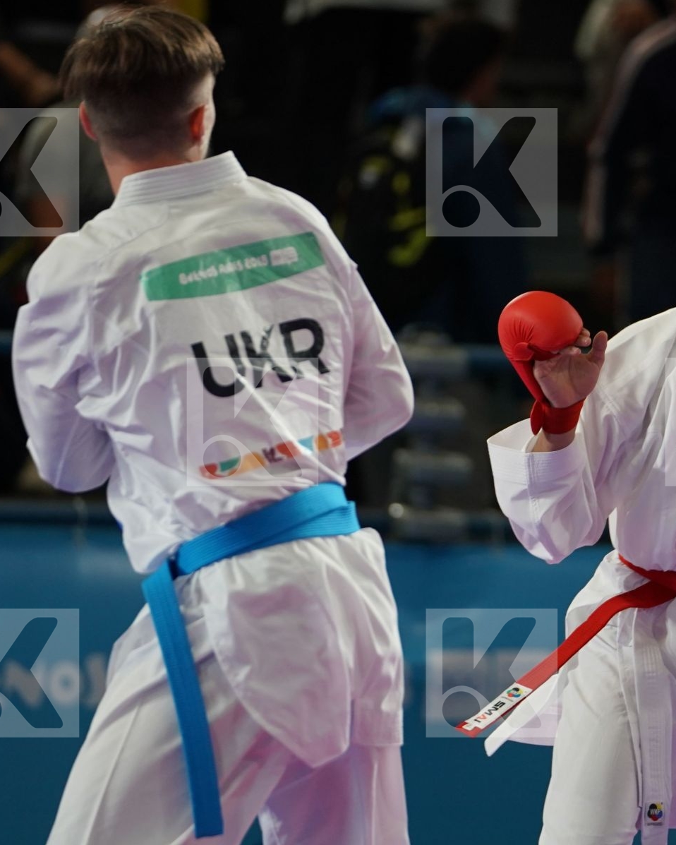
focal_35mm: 395
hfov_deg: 3.9
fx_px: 9876
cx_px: 492
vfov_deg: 4.9
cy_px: 422
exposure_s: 1/1000
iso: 1000
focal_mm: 187
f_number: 2.8
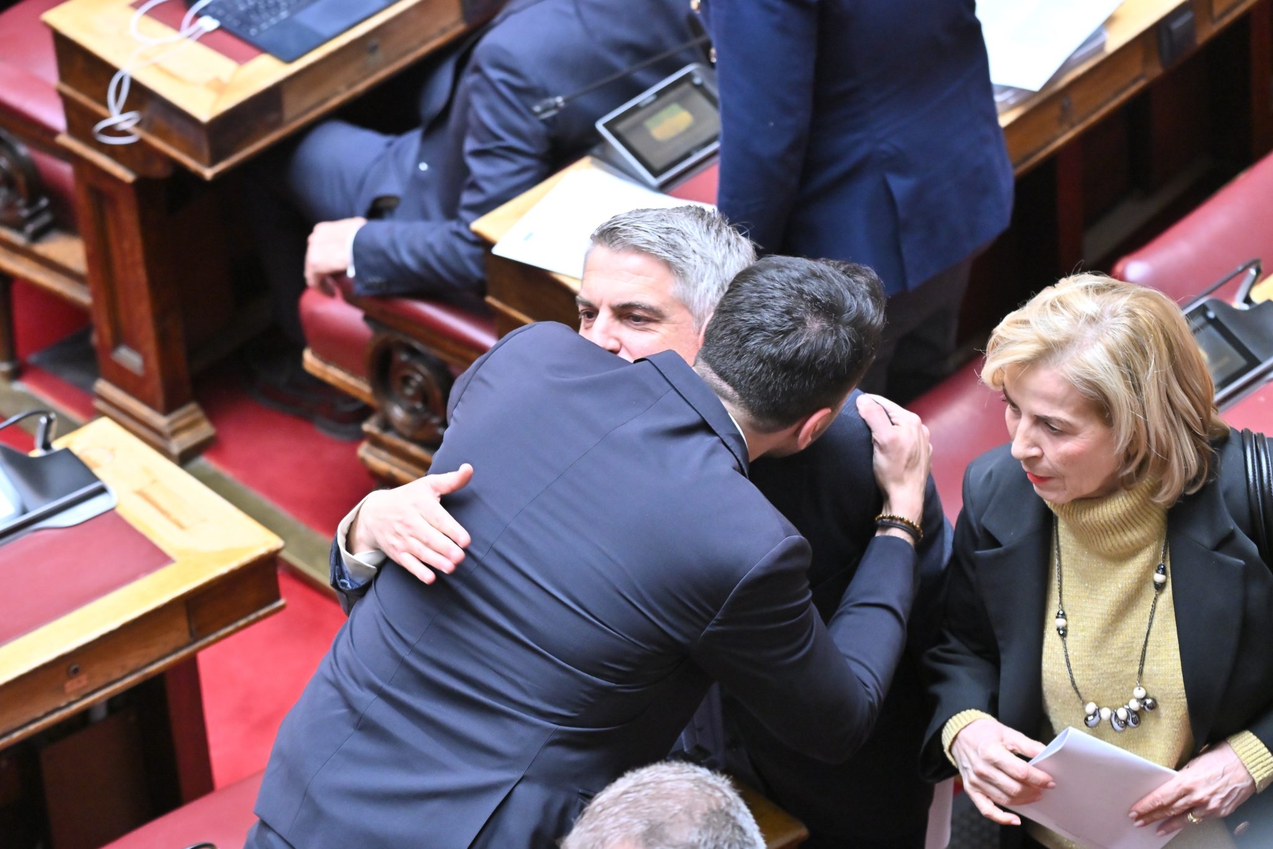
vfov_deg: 7.6
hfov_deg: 11.4
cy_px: 424
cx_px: 636
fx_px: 6364
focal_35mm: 180
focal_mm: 180
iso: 4500
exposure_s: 1/250
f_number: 5.6
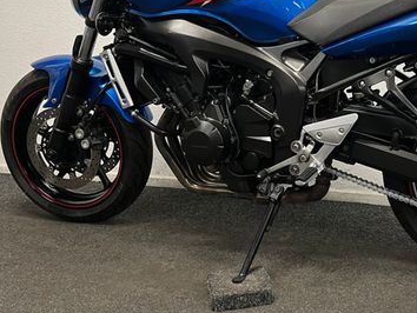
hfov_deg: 39.2
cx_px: 320
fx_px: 567
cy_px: 81
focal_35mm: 47
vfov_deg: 30.4
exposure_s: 1/50
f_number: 1.6
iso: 100
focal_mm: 5.1
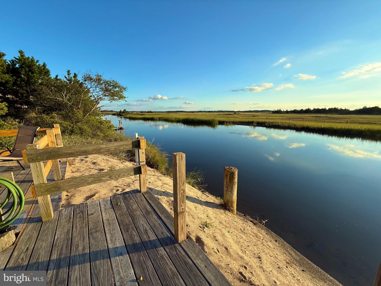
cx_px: 190
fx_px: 154
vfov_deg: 85.7
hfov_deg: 102.1
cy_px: 143
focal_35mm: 14
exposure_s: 1/1145
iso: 50
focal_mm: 2.22
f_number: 2.2
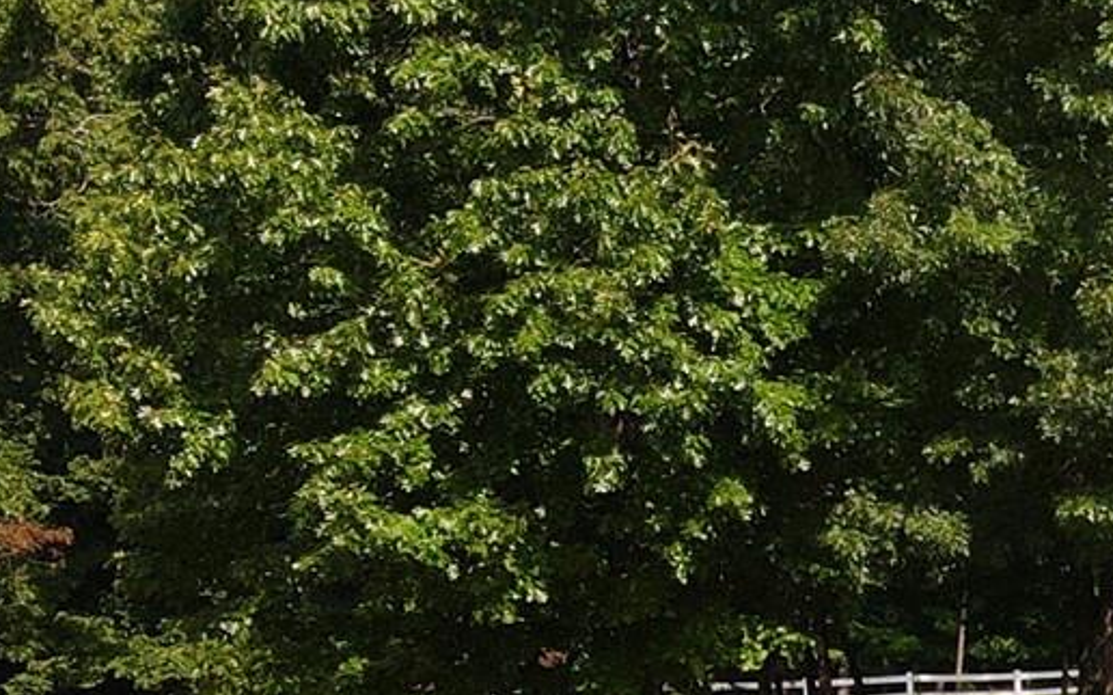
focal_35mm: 101
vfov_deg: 12.9
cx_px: 1646
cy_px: 578
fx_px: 3062
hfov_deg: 18.4
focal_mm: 4.5
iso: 180
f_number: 2.8
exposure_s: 1/15
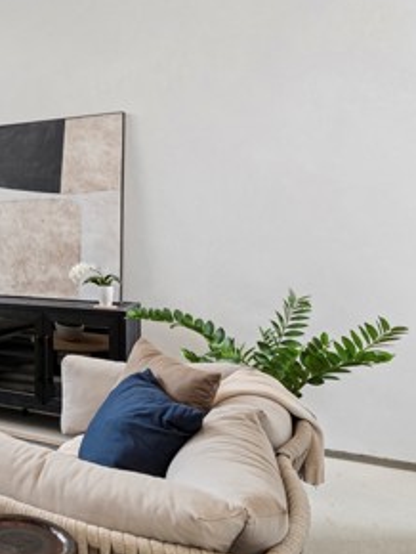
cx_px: -126
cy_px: 245
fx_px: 576
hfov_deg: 30.9
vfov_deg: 51.2
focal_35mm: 36
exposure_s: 1/40
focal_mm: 17
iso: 200
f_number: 9
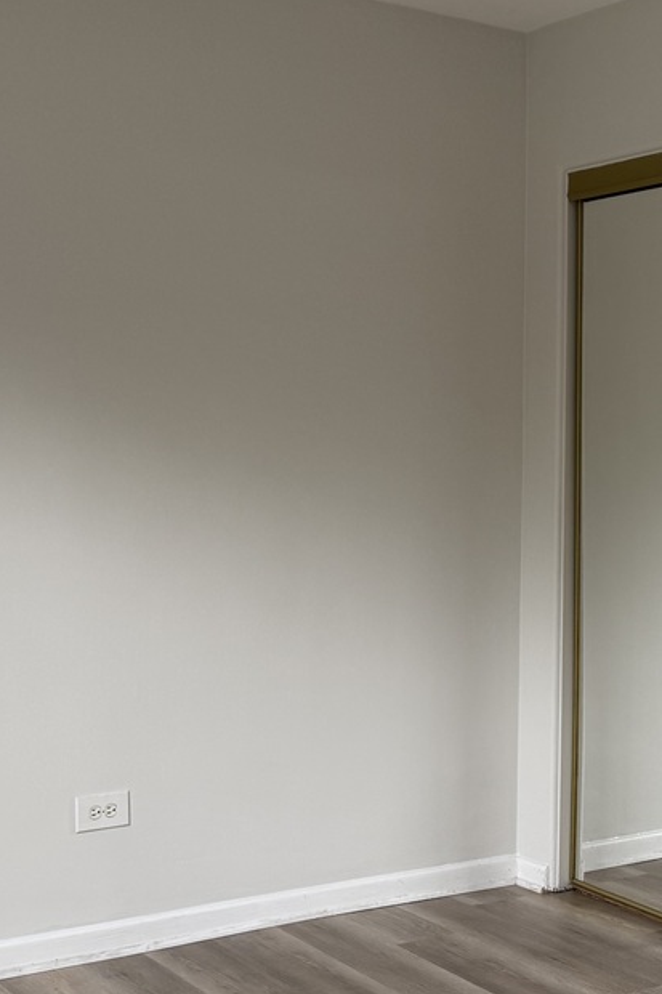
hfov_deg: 22.8
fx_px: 1601
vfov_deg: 34.4
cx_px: 585
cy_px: 593
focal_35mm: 58
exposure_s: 1/121
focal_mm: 6.76
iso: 125
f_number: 1.78
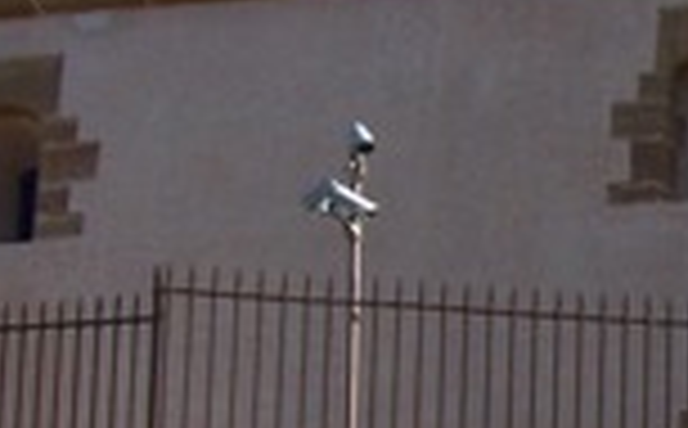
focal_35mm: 169
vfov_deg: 7.7
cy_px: 374
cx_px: 872
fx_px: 3163
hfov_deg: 12.1
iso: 64
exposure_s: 1/640
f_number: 4
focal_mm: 6.3
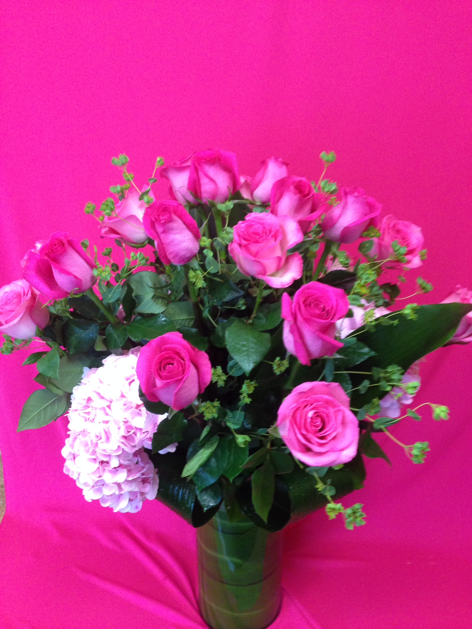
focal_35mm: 33
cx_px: 236
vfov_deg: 55.4
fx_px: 600
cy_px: 314
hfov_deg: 42.9
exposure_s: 1/20
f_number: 2.4
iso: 250
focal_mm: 4.12
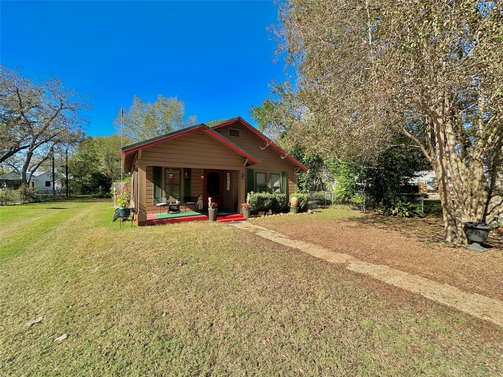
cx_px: 252
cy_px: 188
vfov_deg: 85.7
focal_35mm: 14
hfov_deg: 102.1
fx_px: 203
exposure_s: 1/836
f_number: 2.2
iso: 40
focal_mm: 2.22
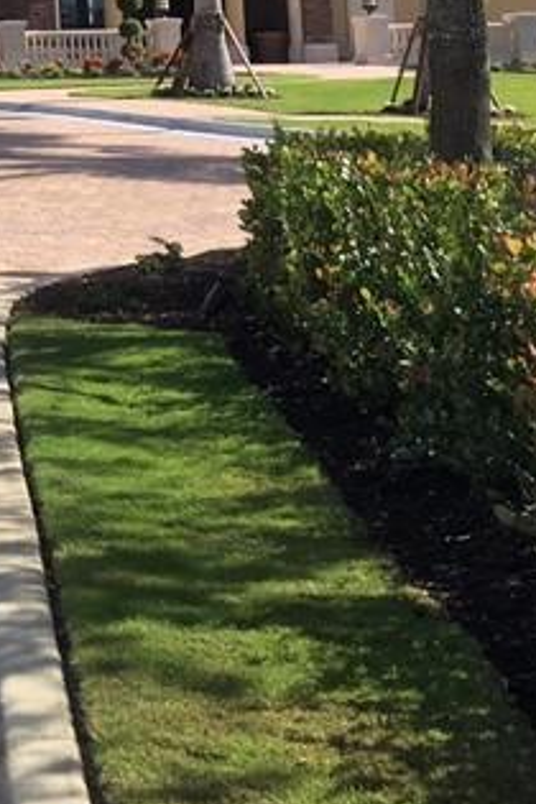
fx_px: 2188
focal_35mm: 98
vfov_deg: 19.8
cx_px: -633
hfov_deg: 12.0
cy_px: -94
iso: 25
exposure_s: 1/864
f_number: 2.2
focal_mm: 4.15
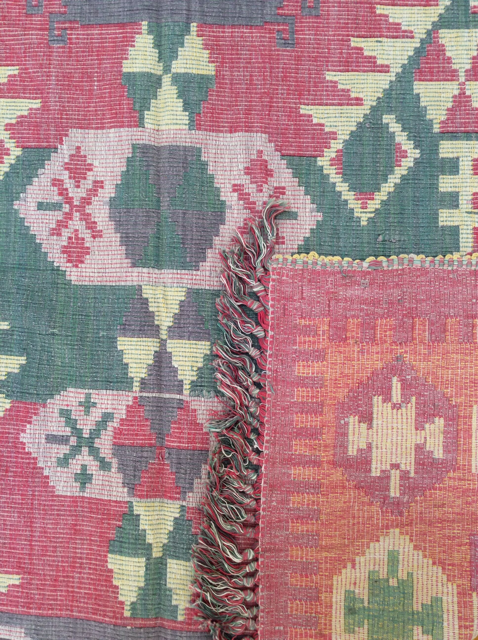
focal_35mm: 32
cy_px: 320
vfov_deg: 56.9
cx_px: 239
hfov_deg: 44.1
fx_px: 591
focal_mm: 3.3
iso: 32
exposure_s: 1/50
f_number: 2.4
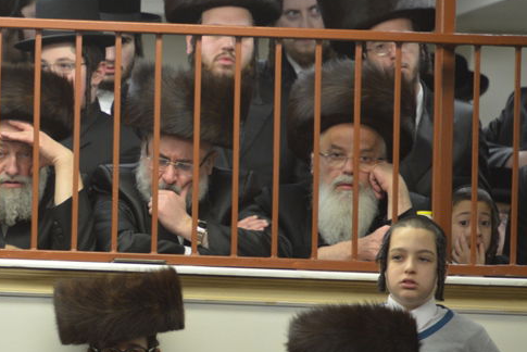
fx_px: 12362
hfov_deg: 2.4
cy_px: 250
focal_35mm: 844
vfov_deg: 1.6
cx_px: -25
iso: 1600
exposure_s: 1/125
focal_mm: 400
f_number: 5.6
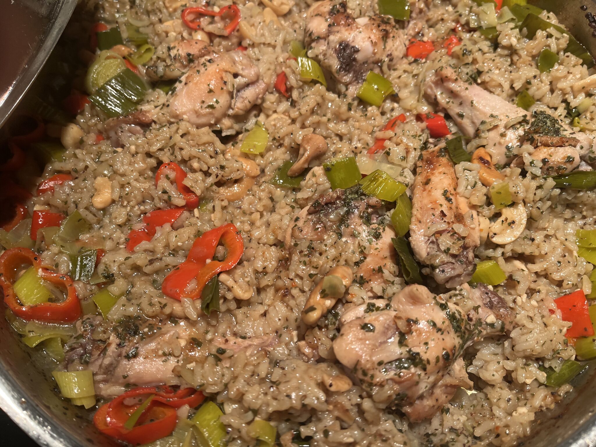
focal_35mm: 26
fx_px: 448
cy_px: 224
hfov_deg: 67.3
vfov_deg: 53.1
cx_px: 298
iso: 125
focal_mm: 5.1
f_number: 1.6
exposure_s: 1/120
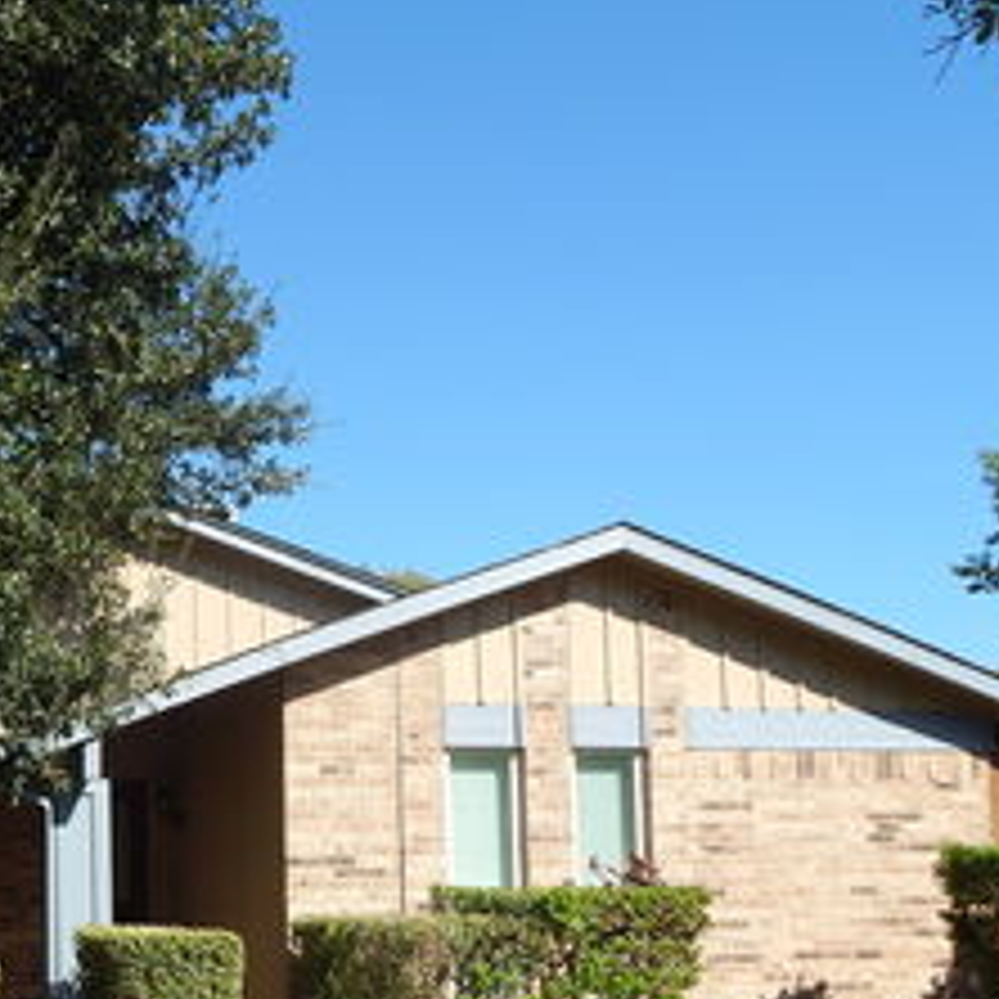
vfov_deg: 32.6
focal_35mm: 51
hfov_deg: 31.8
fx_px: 1665
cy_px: 778
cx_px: 94
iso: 125
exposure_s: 1/1250
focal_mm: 4.5
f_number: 3.1
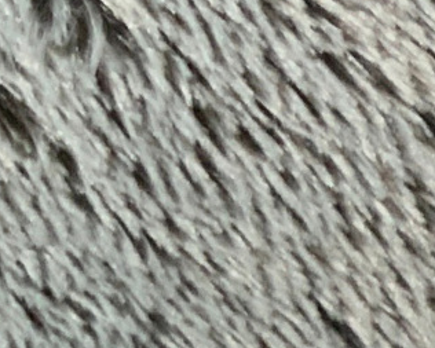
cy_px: 772
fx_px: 2949
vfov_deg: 6.5
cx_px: 1582
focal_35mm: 229
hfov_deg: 7.0
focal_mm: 3
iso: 50
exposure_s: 1/104
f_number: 1.8
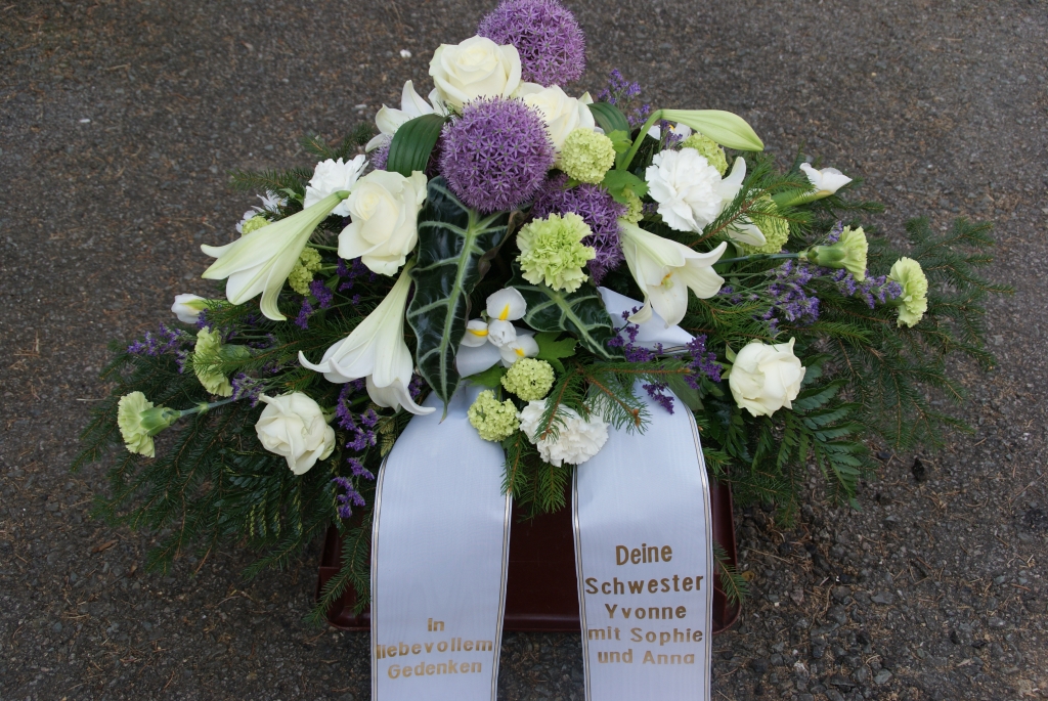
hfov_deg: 37.8
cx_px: 524
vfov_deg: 25.8
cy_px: 350
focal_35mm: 52
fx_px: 1530
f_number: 5.6
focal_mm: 35
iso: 100
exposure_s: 1/250
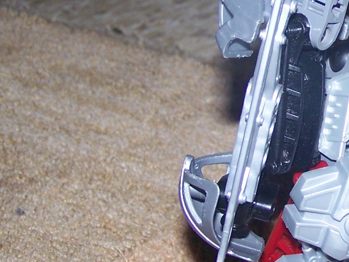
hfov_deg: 13.3
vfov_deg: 10.3
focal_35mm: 144
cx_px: 419
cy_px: 65
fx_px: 1452
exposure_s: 1/80
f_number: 3
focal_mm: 8.5
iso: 80
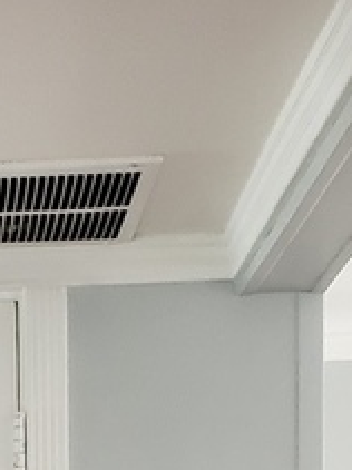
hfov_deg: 10.8
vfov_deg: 12.5
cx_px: -154
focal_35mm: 133
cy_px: 1022
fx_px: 1805
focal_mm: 4.3
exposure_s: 1/24
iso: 250
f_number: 2.4
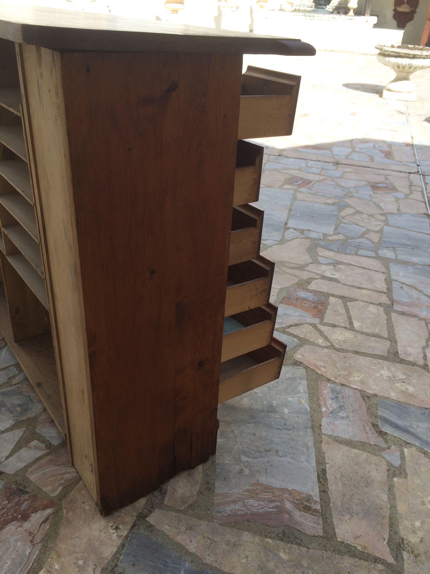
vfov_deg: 61.7
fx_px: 480
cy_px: 287
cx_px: 215
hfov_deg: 48.2
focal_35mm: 29
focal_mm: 4.15
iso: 32
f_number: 2.2
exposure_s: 1/933
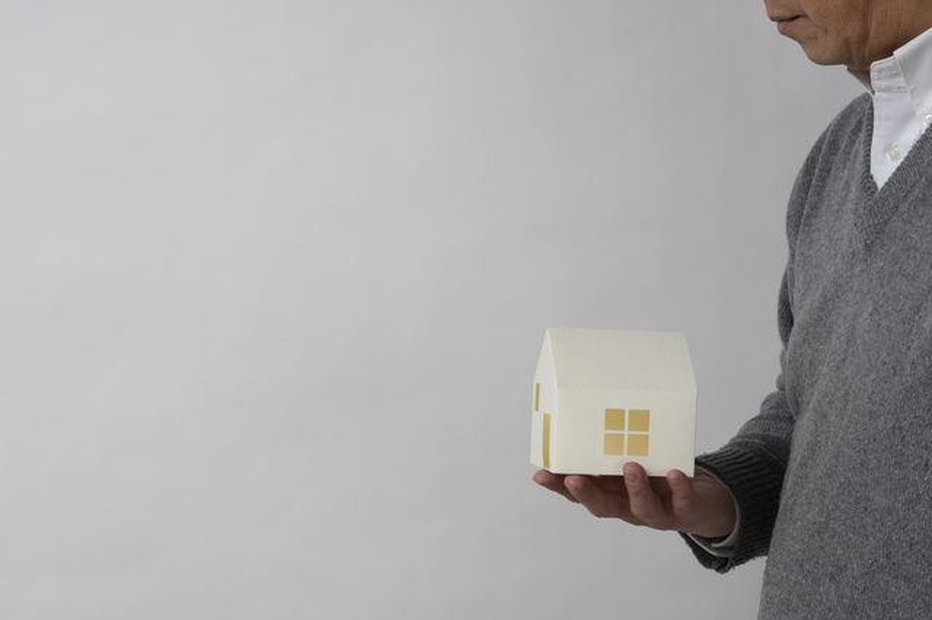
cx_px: 466
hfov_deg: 28.9
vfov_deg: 19.4
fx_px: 1811
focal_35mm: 70
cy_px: 310
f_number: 13
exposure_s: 1/80
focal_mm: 70
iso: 100
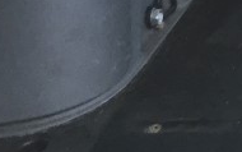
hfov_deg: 10.6
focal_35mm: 166
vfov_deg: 7.3
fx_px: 1095
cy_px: -253
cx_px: 595
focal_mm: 4.15
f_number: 2.2
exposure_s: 1/30
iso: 50
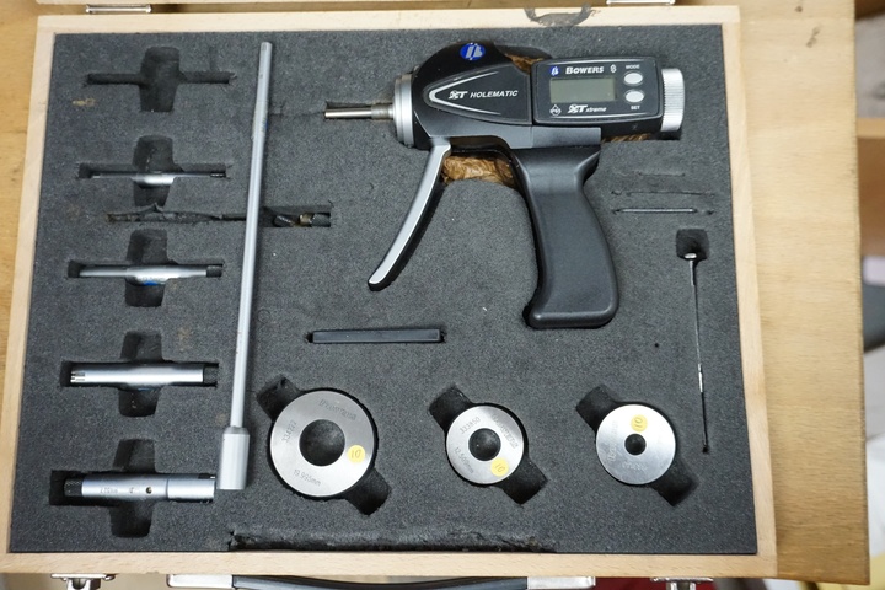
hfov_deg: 55.1
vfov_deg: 38.4
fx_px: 848
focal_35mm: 34
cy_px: 295
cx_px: 442
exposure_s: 1/160
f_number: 4
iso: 3200
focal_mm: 23
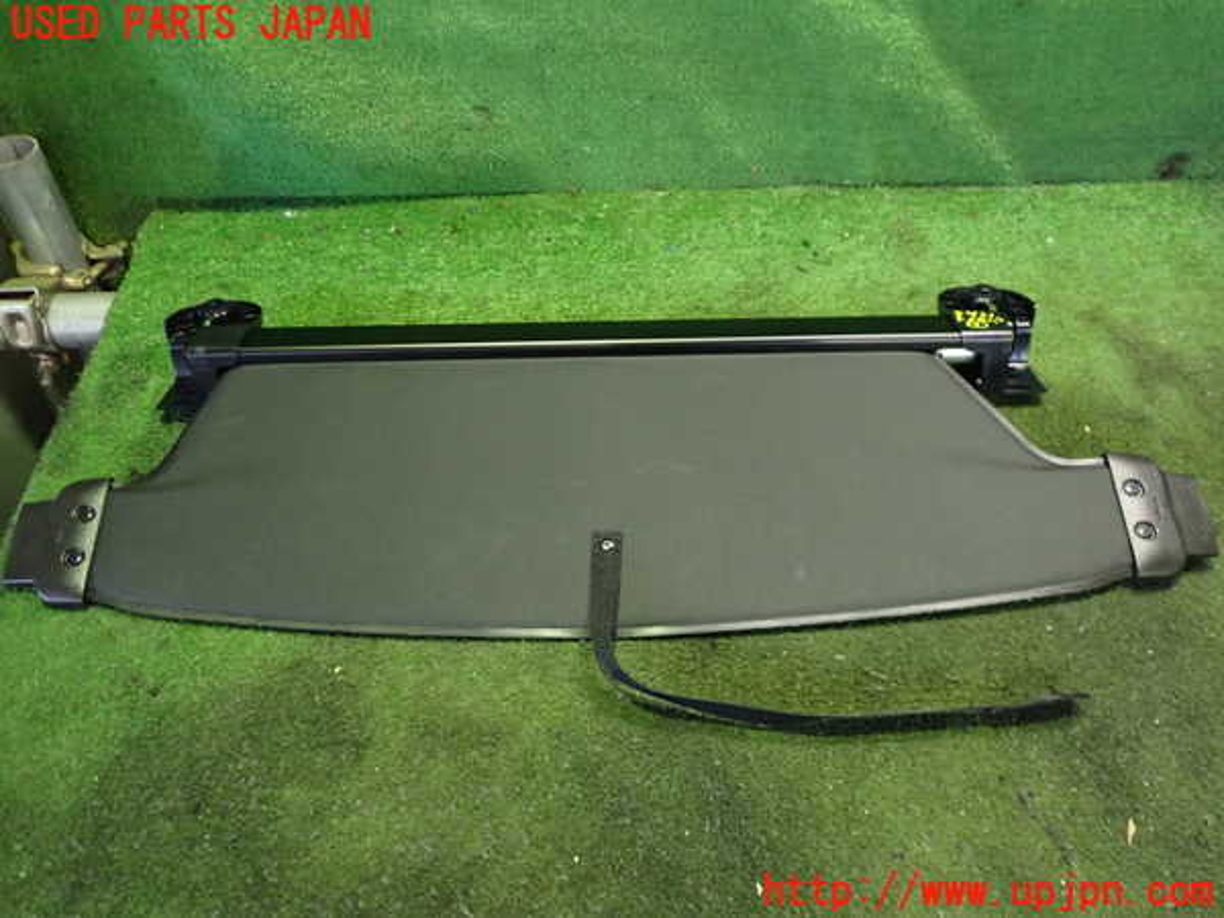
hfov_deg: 60.0
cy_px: 459
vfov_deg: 46.8
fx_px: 1061
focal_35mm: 30
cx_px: 612
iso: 1000
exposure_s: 1/30
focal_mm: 5.4
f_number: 2.3
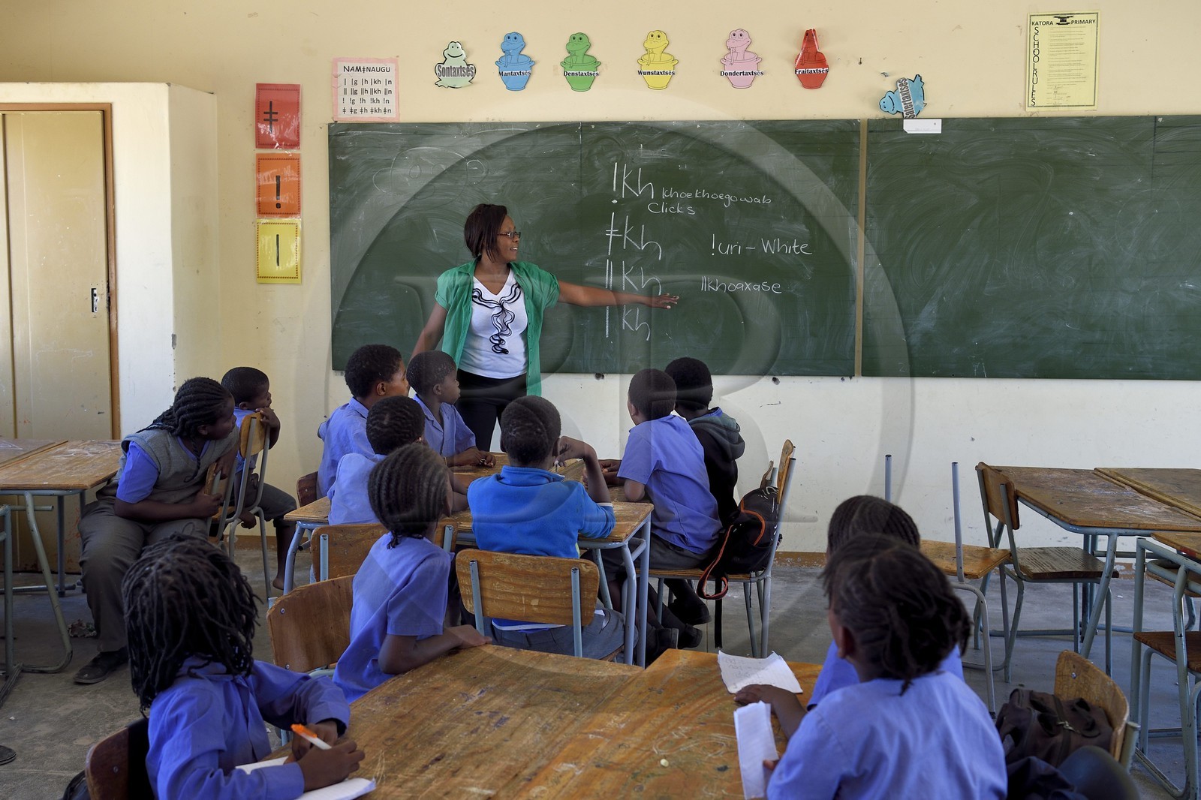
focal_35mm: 36
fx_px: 1201
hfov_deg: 53.1
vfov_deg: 36.9
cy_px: 400
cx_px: 600
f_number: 5
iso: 800
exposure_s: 1/200
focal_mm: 36
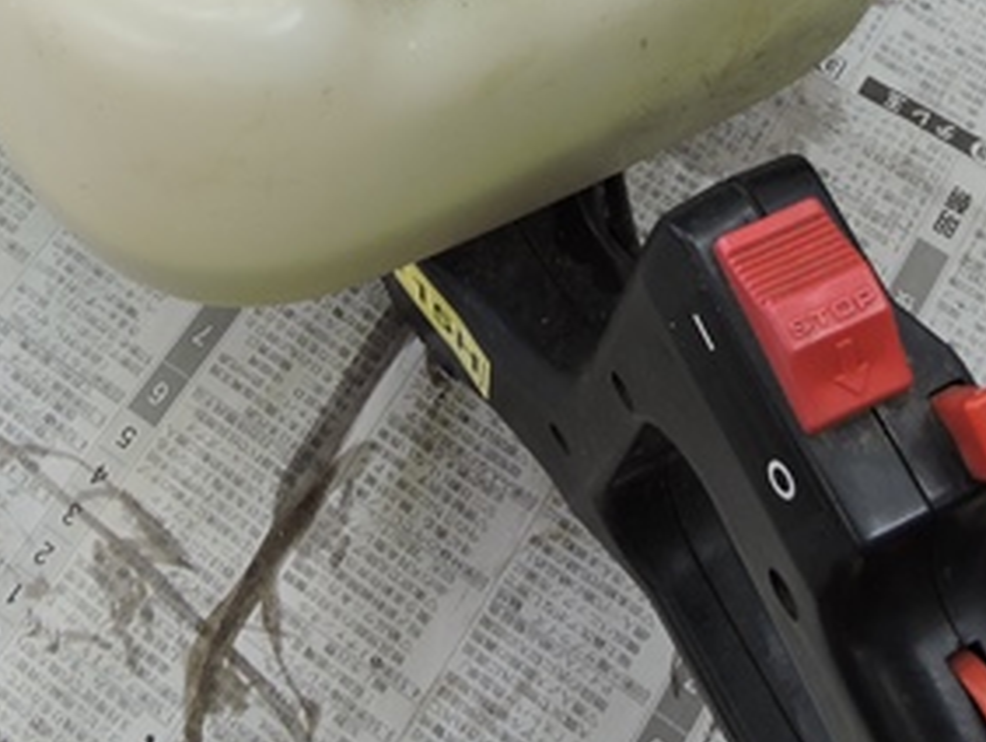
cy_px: -287
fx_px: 1939
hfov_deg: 28.5
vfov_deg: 19.5
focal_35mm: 68
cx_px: 458
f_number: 3.3
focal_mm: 4.3
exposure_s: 1/30
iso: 100
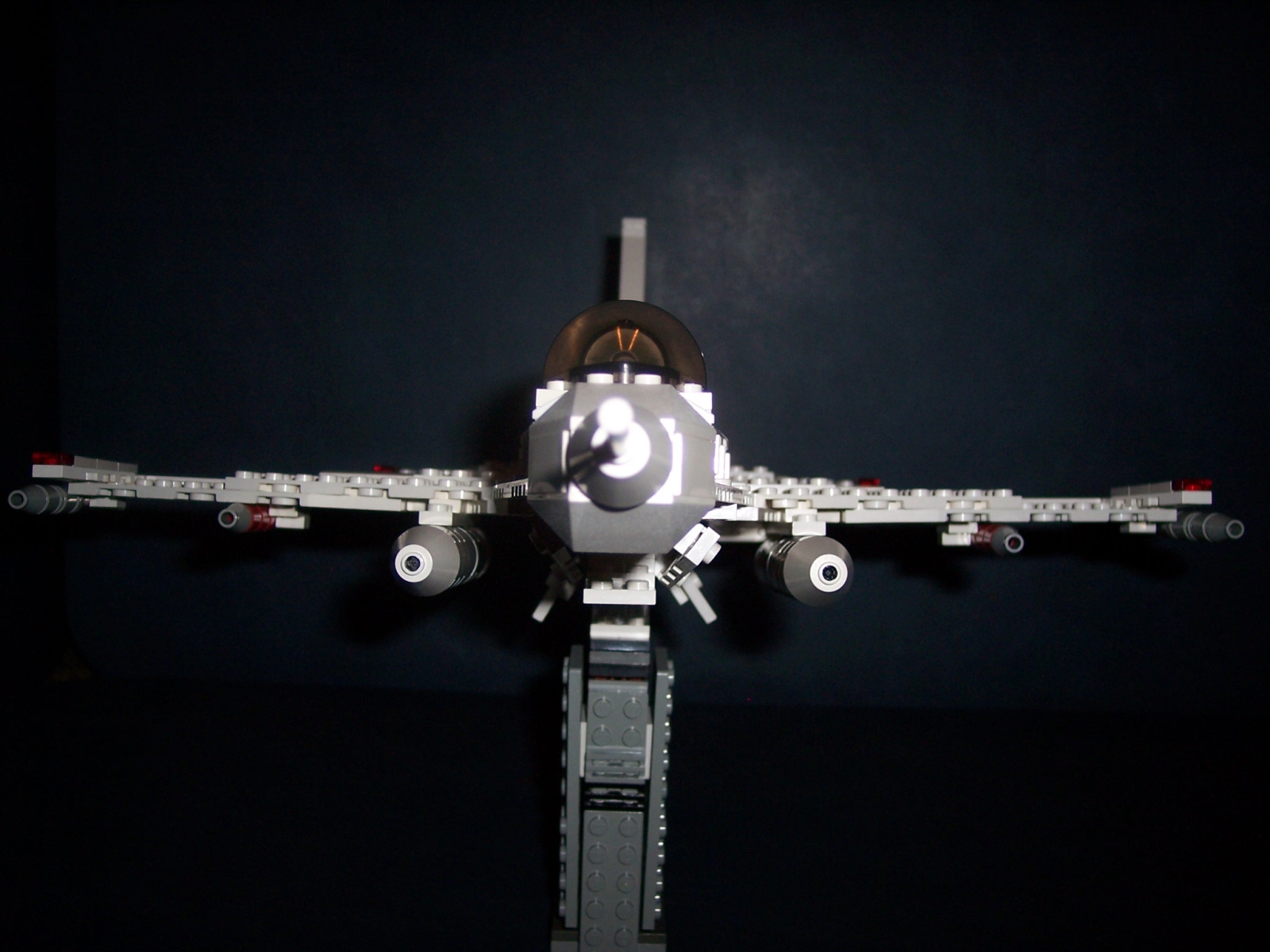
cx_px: 635
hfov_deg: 47.9
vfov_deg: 36.8
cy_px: 476
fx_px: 1431
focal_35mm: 39
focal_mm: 8
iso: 100
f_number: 2.8
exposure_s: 1/60
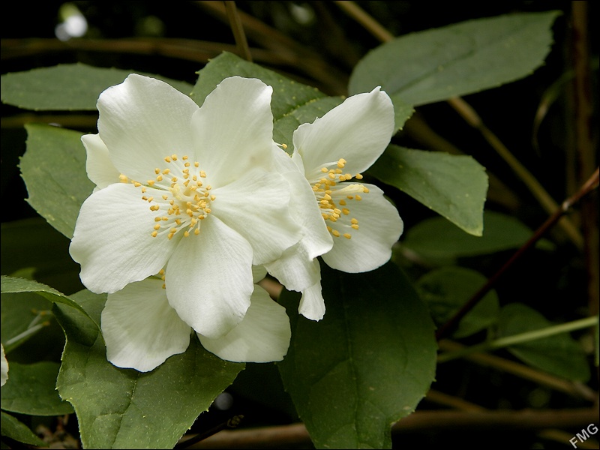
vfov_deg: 18.0
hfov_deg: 23.8
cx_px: 300
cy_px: 225
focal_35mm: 82
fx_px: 1421
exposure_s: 1/160
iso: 80
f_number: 4.2
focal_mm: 14.6
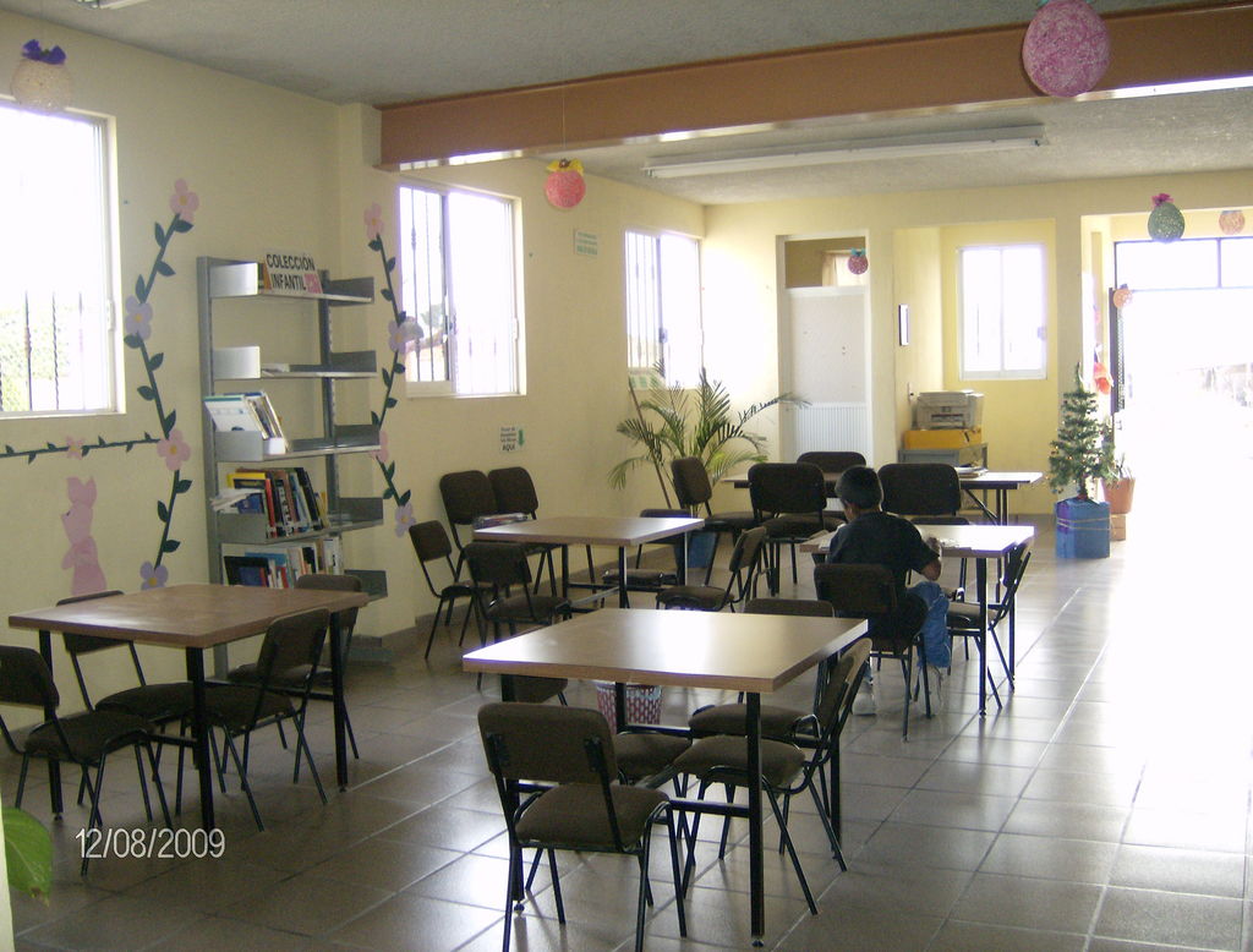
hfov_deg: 51.1
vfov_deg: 40.0
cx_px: 626
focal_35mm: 36
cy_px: 476
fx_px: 1309
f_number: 2.8
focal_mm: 6
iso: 200
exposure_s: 1/60
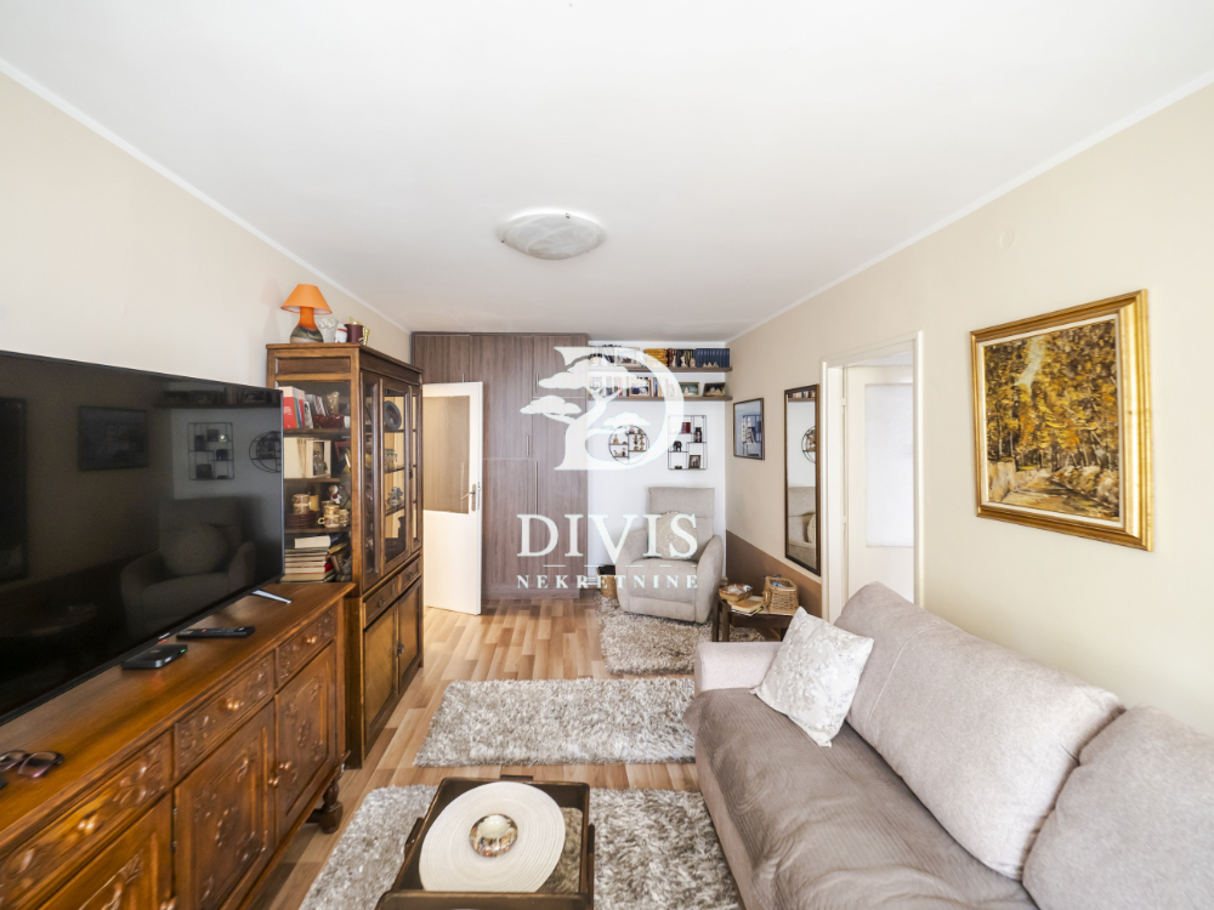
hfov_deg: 102.1
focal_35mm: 14
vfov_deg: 85.7
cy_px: 455
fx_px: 491
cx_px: 607
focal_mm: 7
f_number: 4
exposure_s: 1/3.33
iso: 400
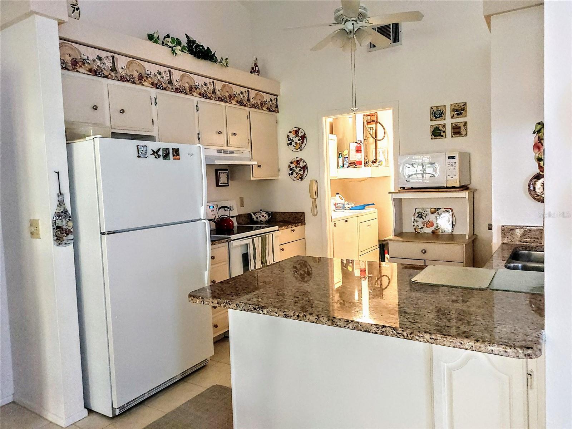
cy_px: 214
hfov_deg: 71.6
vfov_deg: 56.8
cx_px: 286
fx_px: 397
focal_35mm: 24
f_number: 1.8
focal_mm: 5.23
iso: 500
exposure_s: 1/40
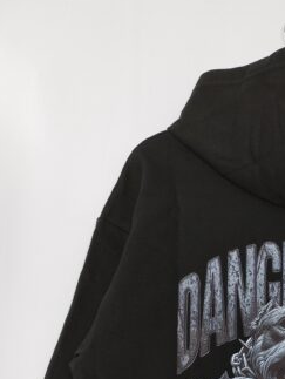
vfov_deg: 26.4
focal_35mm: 69
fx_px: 756
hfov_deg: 20.6
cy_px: 394
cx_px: 293
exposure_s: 1/15
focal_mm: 4.27
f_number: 1.8
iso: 100
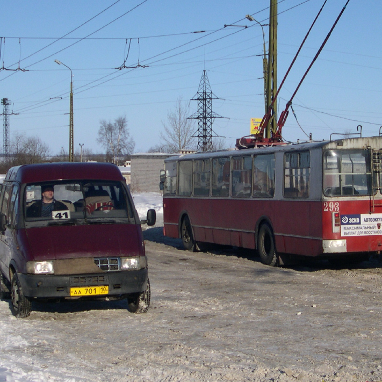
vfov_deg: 20.6
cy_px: 172
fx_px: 1049
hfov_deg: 20.6
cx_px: 206
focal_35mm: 84
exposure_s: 1/294
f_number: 8.8
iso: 100
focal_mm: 11.1
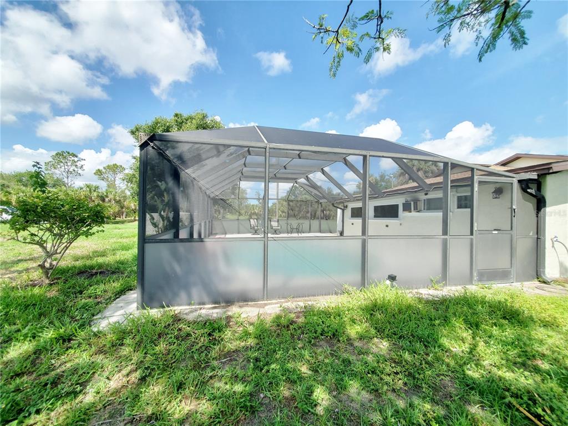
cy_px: 213
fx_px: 213
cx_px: 284
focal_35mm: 13
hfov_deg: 106.2
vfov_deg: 89.9
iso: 50
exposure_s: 1/792
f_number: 2.2
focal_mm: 1.8
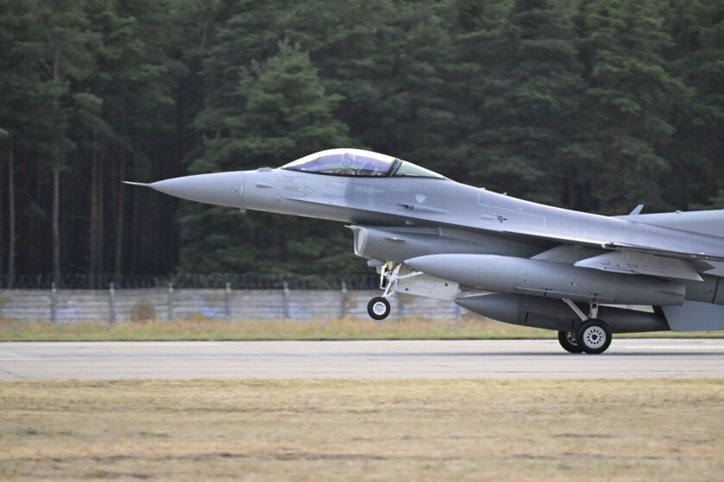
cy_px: 243
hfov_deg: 7.2
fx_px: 5750
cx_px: 476
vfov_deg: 4.8
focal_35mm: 286
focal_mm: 200
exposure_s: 1/1250
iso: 2500
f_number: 3.2
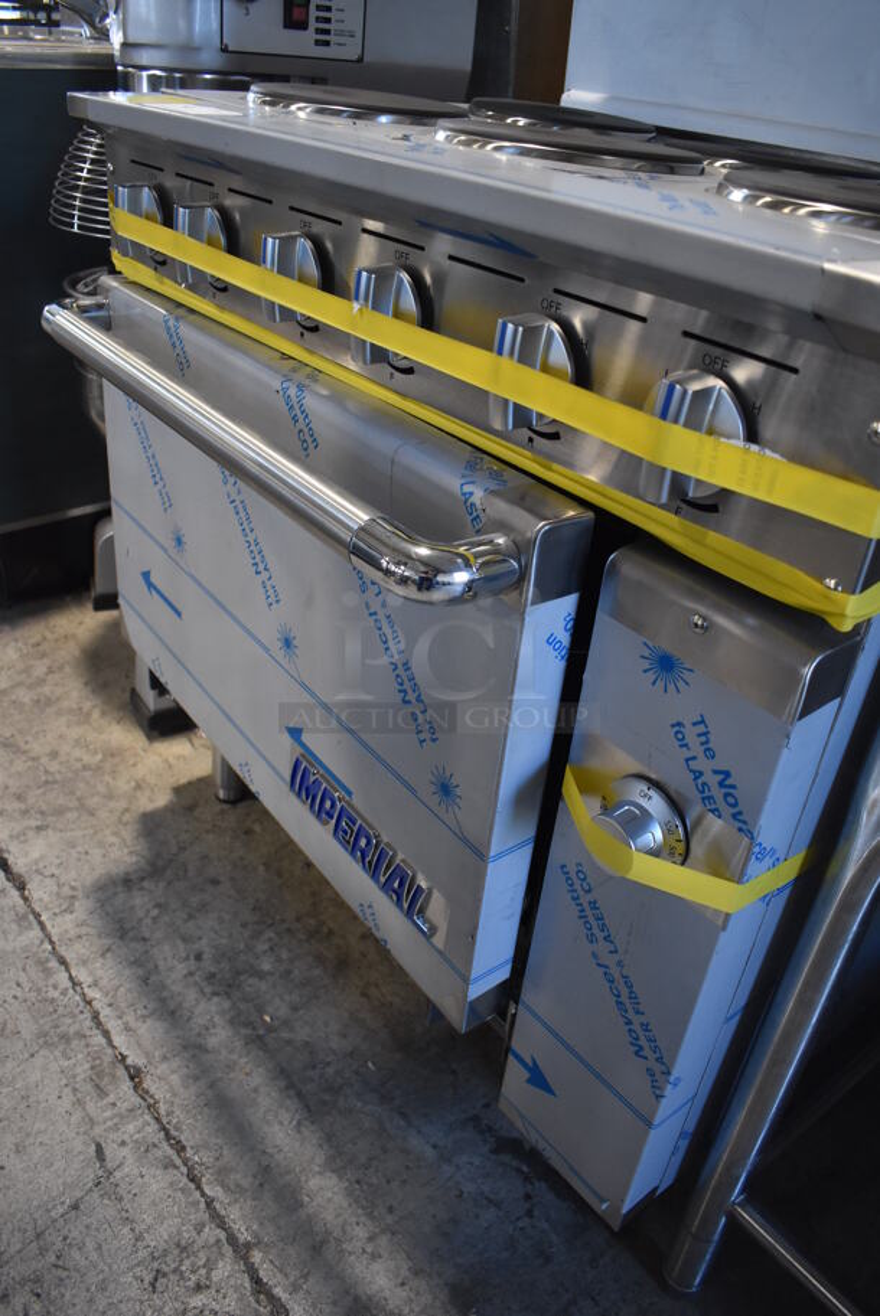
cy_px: 658
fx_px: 988
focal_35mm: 27
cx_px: 440
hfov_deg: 48.0
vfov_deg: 67.3
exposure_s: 1/125
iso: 1600
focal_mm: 18
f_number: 3.5
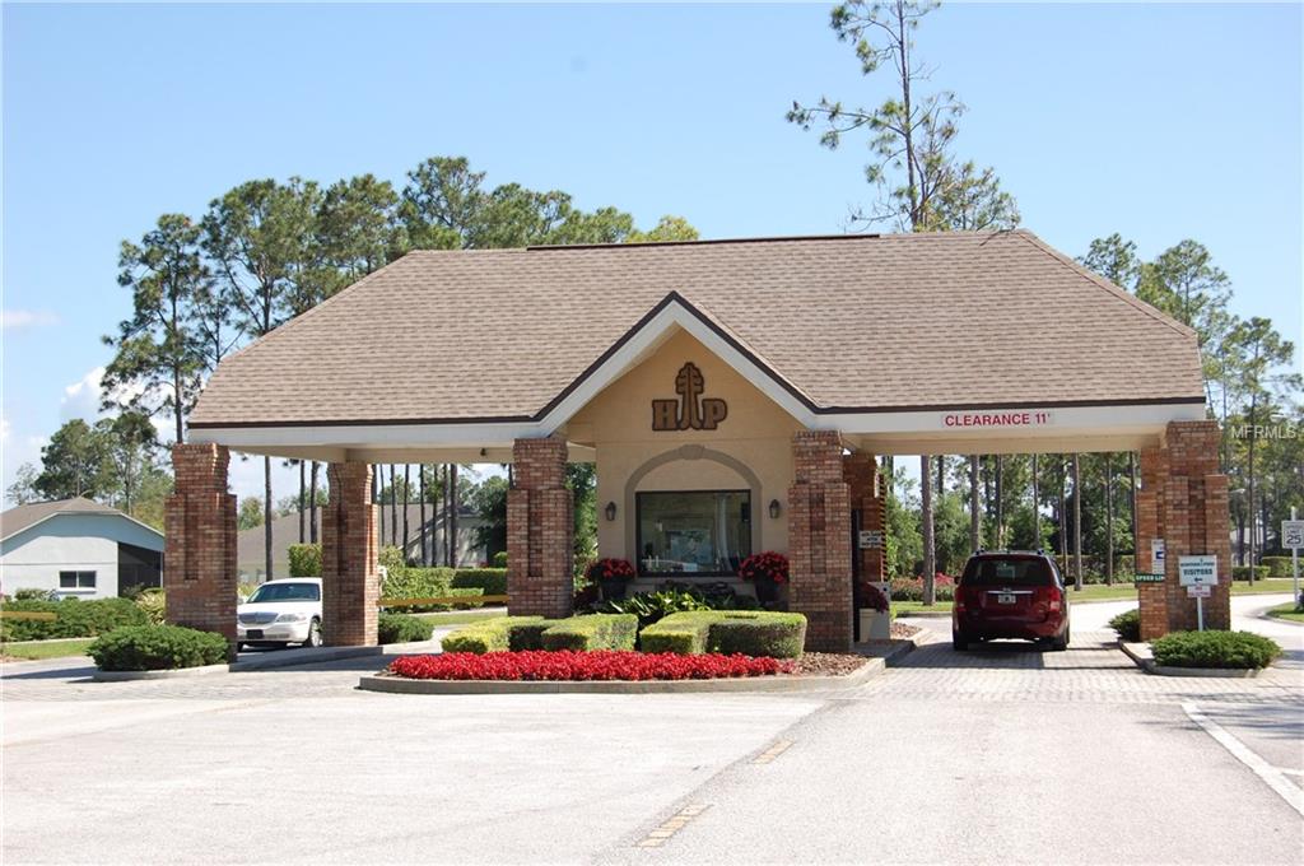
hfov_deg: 35.1
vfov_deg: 23.7
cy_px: 433
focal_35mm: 57
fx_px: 2062
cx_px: 652
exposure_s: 1/320
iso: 200
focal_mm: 38
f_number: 9
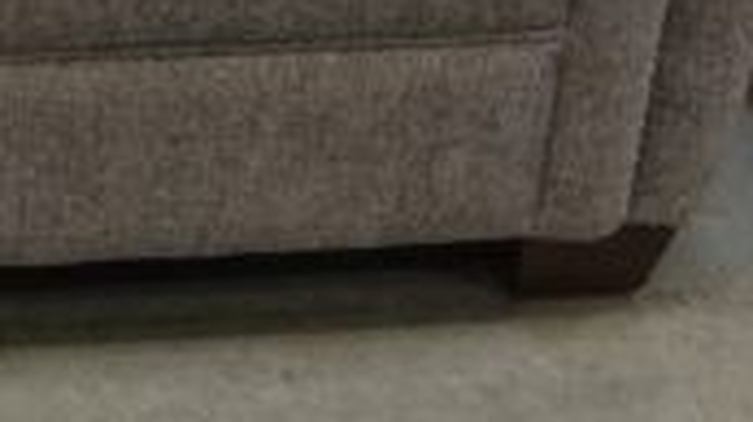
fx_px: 2793
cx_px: -627
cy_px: -535
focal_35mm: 140
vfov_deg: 8.1
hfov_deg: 13.6
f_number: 2.2
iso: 80
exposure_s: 1/33
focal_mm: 4.15
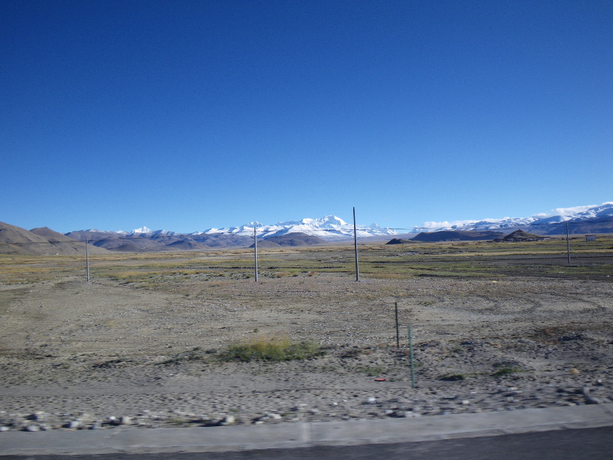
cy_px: 230
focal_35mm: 28
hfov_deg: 63.4
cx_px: 306
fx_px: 496
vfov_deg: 49.7
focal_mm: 5
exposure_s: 1/400
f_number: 4.2
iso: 50
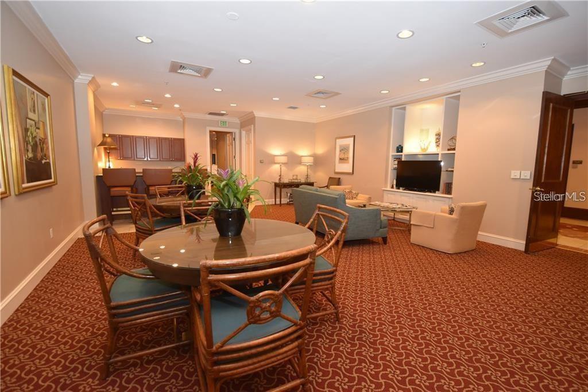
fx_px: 245
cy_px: 196
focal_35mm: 15
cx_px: 294
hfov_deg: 100.4
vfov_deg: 77.3
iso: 1250
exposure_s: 1/60
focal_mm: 10
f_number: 3.5
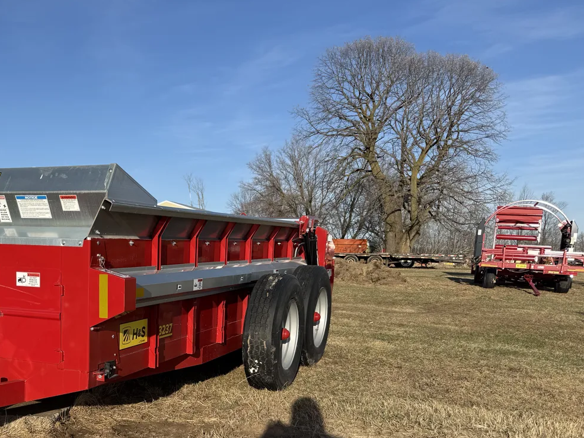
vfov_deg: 36.0
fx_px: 658
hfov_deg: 45.3
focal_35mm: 39
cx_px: 111
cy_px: 325
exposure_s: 1/3759
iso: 80
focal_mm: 6.76
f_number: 1.78
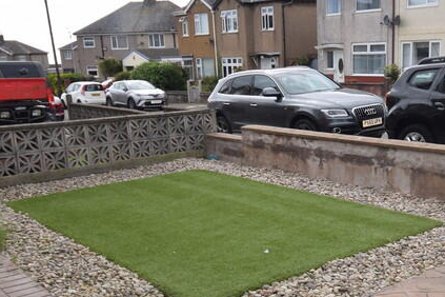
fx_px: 584
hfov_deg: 41.2
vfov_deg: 28.2
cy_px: 216
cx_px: 300
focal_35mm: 47
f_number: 9
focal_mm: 13
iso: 100
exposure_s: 1/200
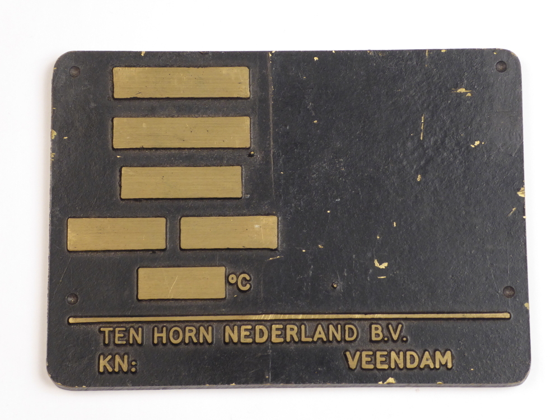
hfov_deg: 15.9
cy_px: 210
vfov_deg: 12.0
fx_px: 2006
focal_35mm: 124
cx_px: 280
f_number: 5.2
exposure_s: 1/40
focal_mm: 22.3
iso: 200
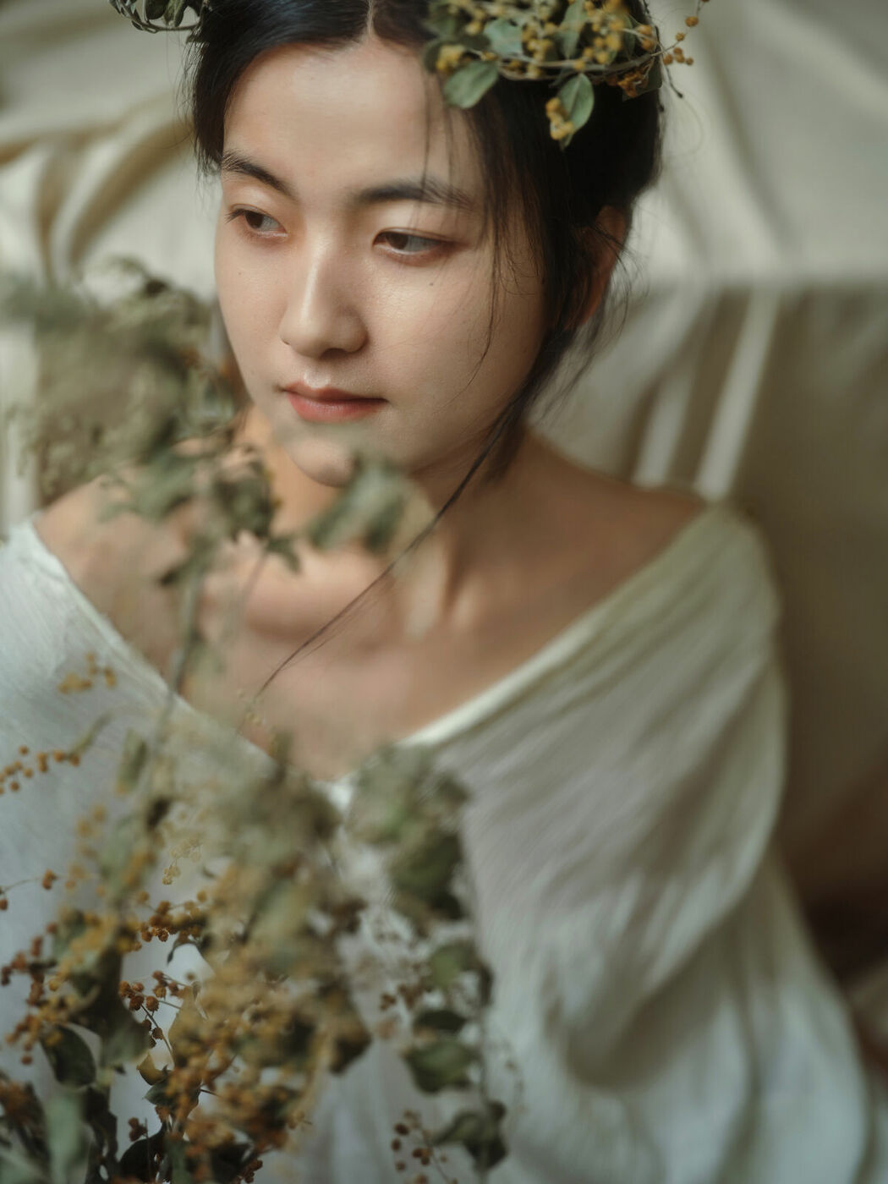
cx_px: 444
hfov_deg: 17.0
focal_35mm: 87
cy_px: 592
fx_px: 2976
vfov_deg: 22.5
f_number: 2.2
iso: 400
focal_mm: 110
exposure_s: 1/200
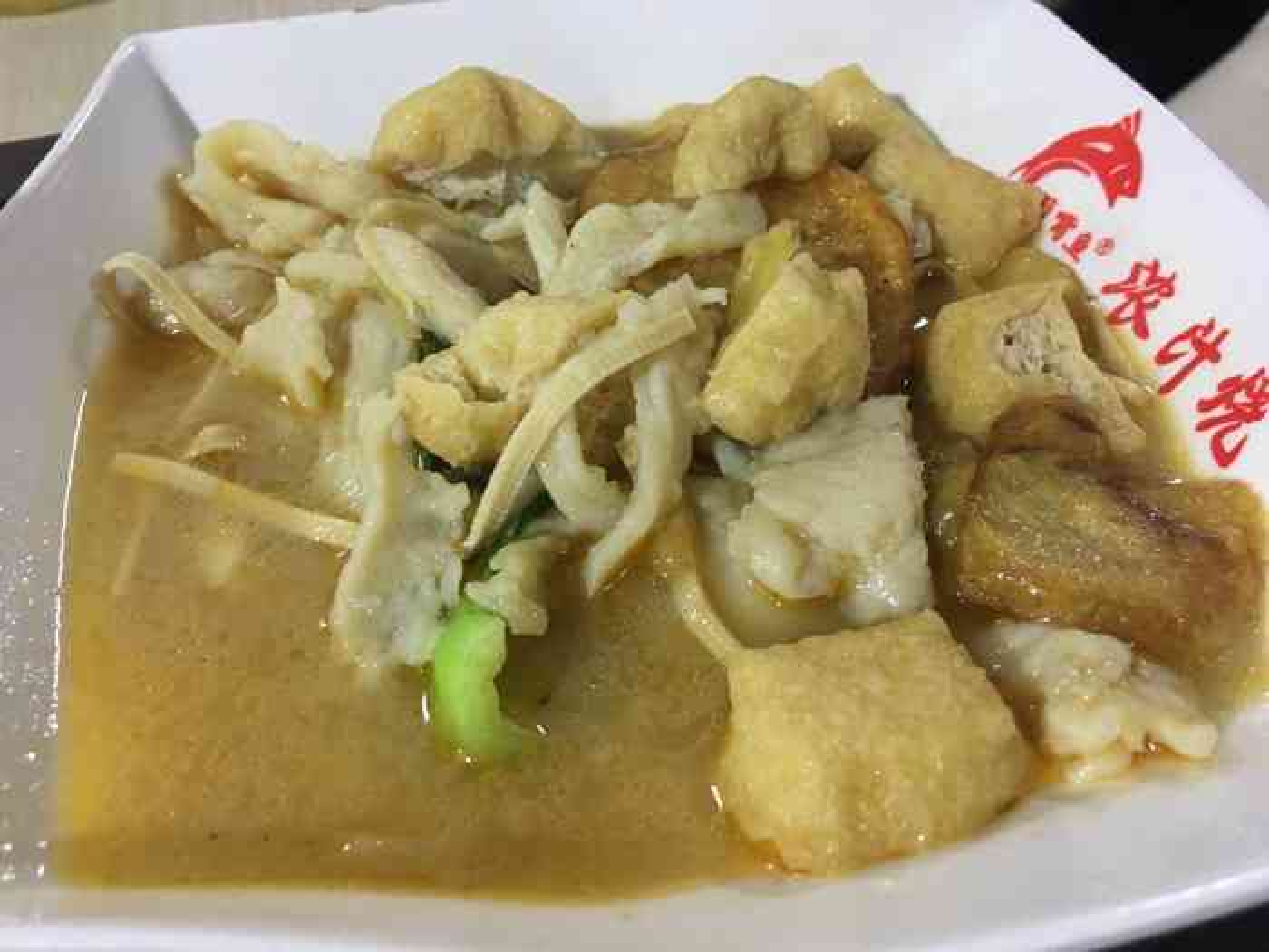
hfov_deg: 61.7
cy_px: 476
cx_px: 634
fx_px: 1063
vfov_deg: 48.2
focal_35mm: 29
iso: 160
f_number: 2.2
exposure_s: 1/33
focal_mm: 4.15
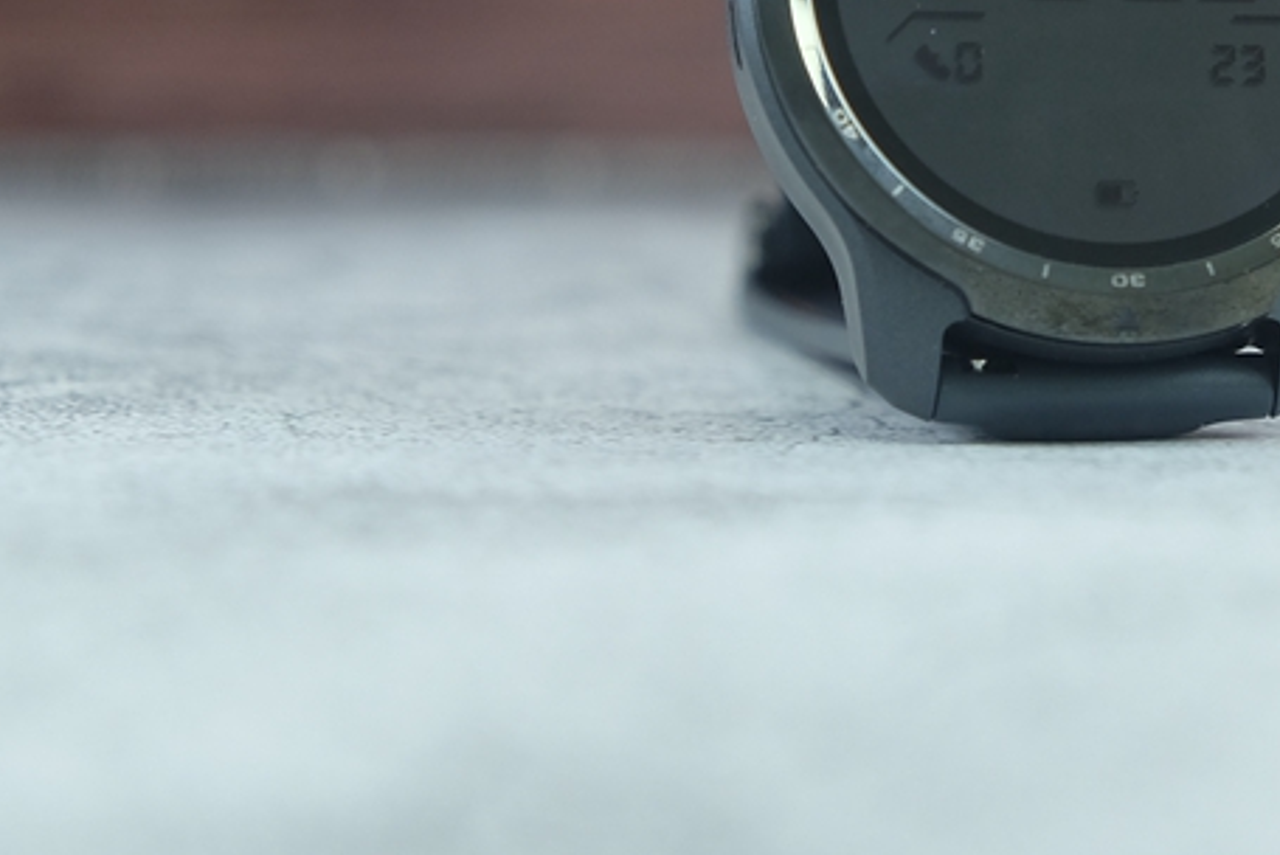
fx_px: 4483
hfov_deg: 16.0
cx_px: 1170
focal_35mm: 126
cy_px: -15
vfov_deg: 10.8
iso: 500
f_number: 4.5
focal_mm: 37.4
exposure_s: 1/28
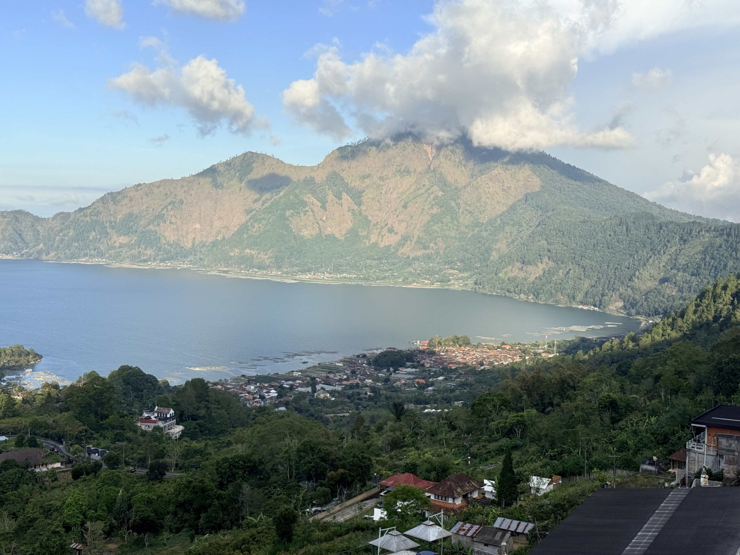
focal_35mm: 48
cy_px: 278
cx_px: 370
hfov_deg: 39.7
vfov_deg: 30.3
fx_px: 1026
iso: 80
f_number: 1.78
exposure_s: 1/3891
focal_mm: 6.76
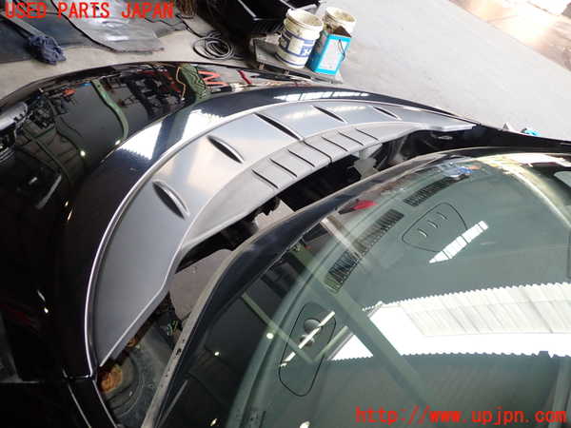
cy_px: 214
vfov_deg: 49.7
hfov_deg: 63.4
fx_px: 462
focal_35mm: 28
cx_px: 286
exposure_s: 1/125
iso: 200
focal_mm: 5.05
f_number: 2.2
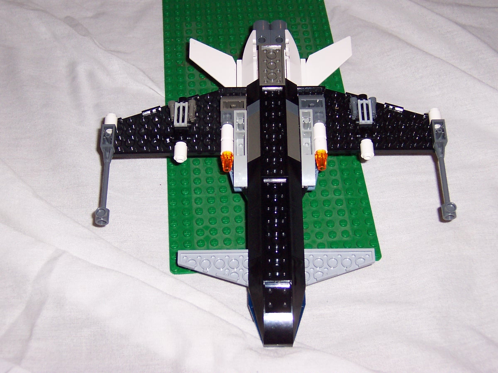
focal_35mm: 67
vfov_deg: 21.9
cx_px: 249
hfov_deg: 29.0
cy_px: 186
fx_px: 964
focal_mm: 10.4
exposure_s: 1/60
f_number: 3.4
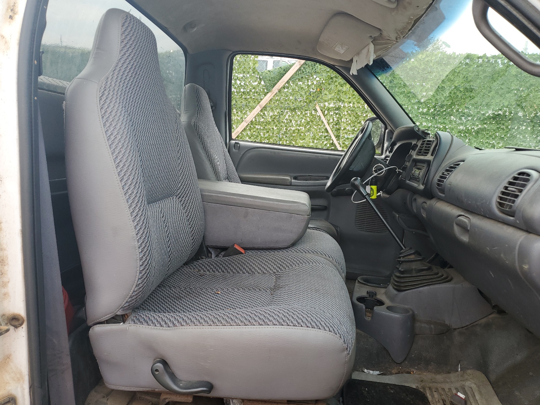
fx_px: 406
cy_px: 202
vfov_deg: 53.1
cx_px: 270
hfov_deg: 67.3
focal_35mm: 26
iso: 50
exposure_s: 1/238
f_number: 1.5
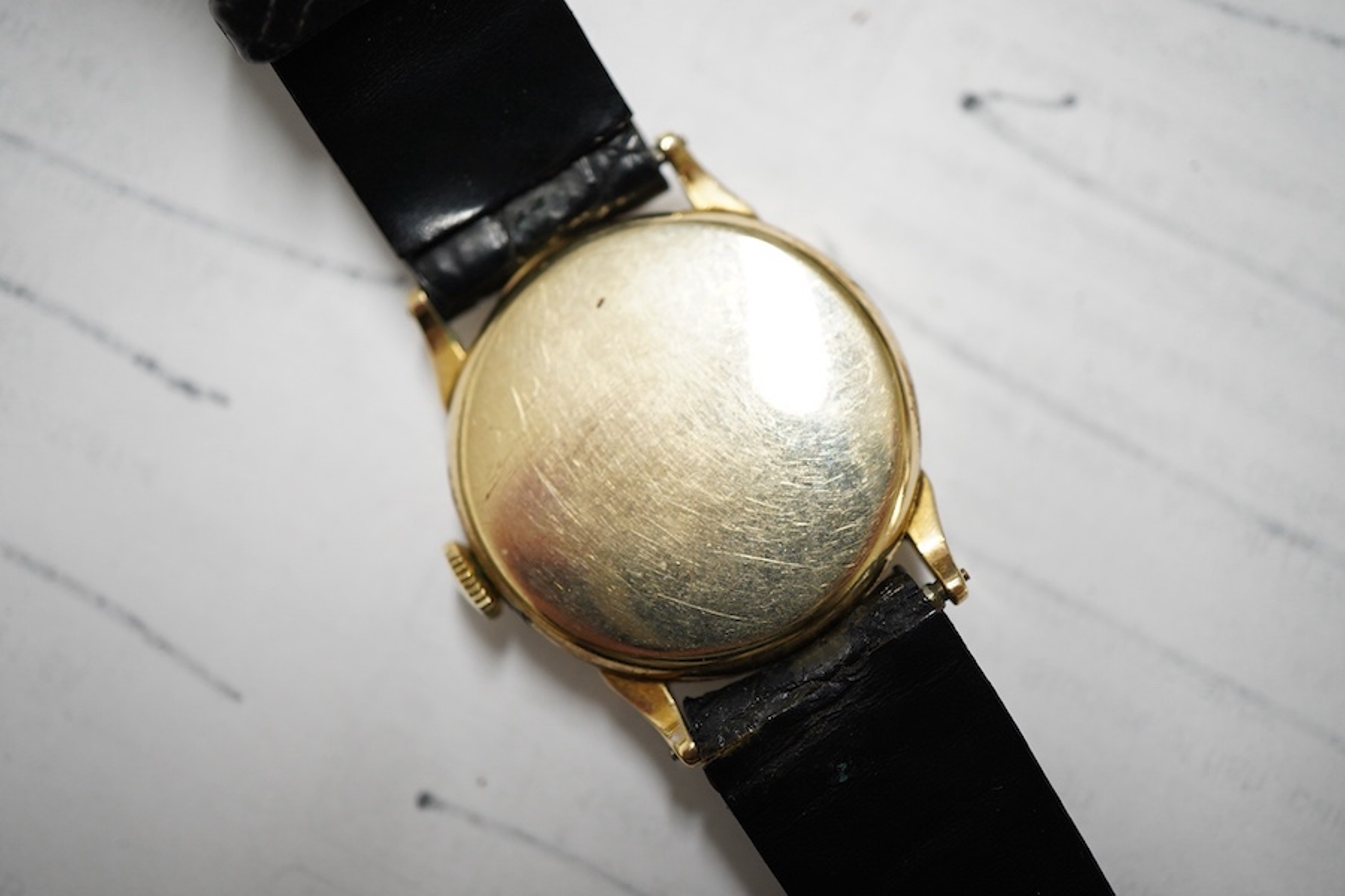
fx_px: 1681
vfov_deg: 29.9
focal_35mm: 45
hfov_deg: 43.6
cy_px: 448
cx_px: 672
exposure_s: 1/125
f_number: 5
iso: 1000
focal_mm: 30
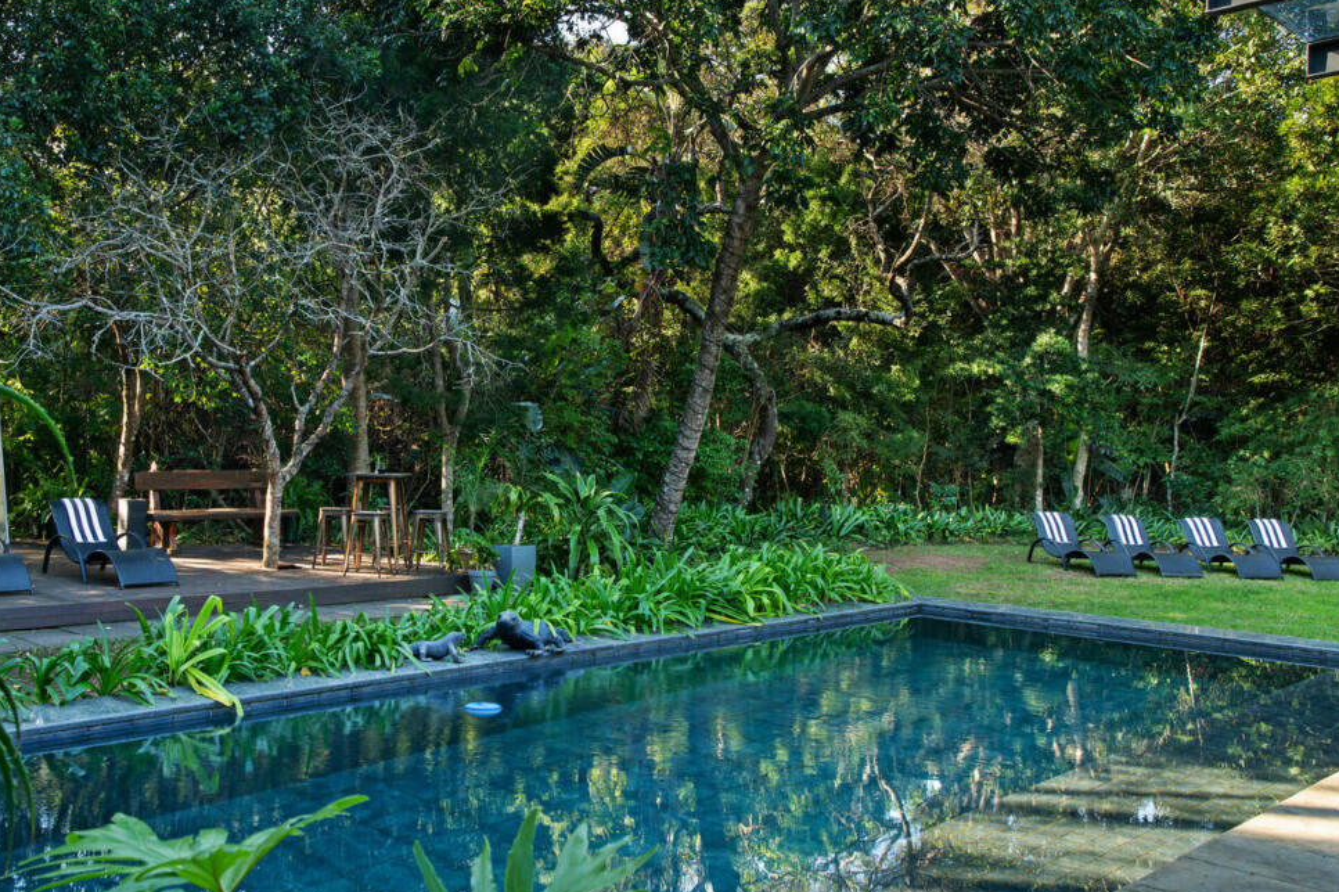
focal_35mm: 36
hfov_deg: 52.6
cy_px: 457
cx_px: 512
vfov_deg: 36.8
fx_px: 1338
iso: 200
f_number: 11
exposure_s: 1/40
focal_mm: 29
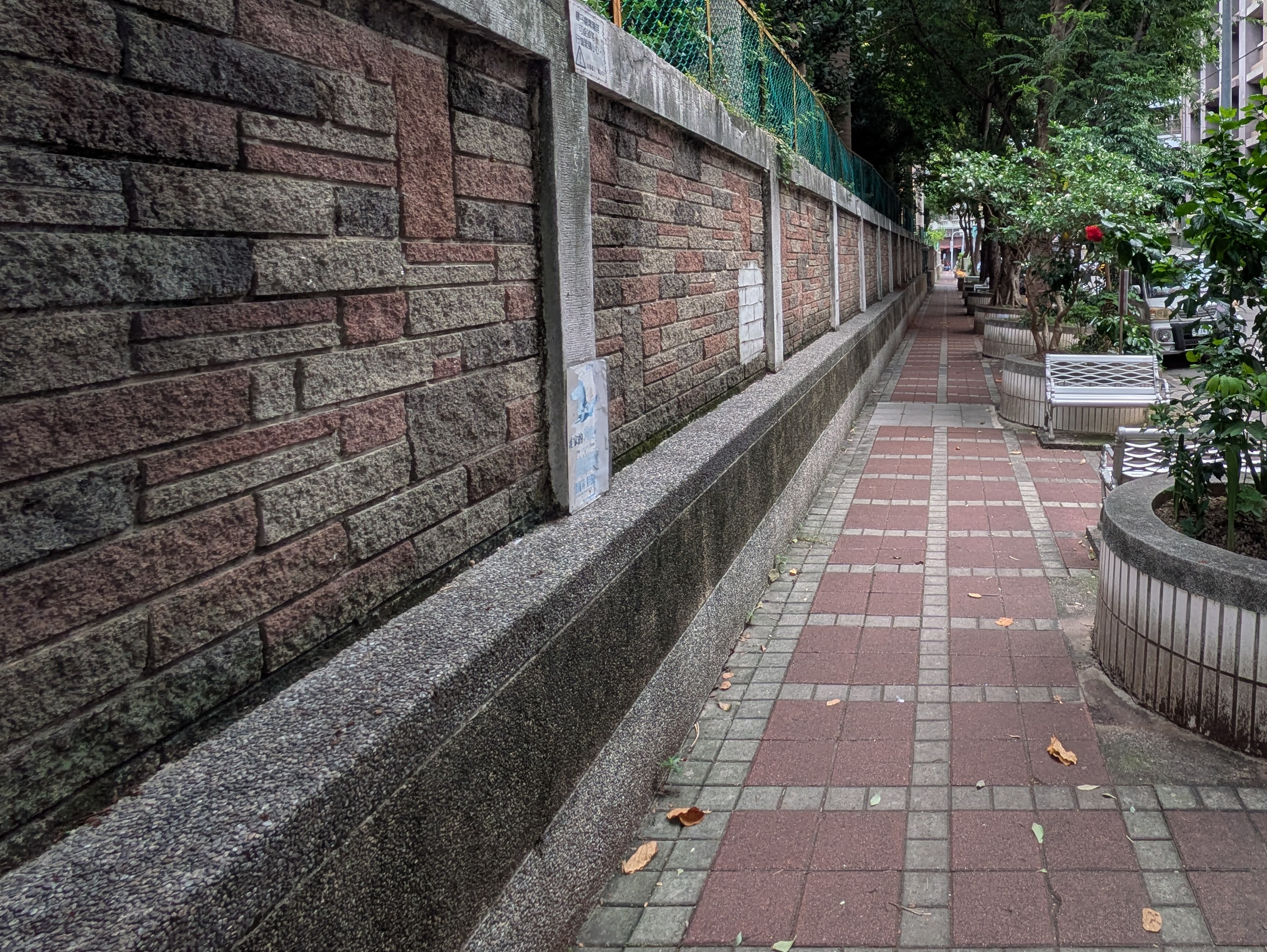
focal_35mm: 24
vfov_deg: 55.4
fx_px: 879
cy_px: 299
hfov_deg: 66.5
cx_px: 969
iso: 43
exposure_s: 1/569
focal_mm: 1.83
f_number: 2.2
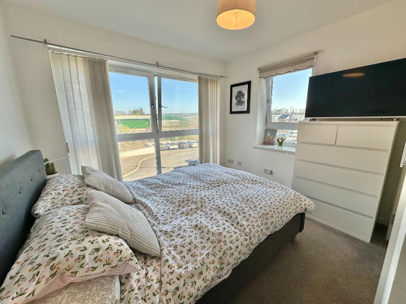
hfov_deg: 102.1
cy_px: 152
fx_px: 164
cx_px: 203
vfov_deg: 85.7
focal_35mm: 14
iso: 40
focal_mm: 2.22
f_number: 2.2
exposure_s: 1/371
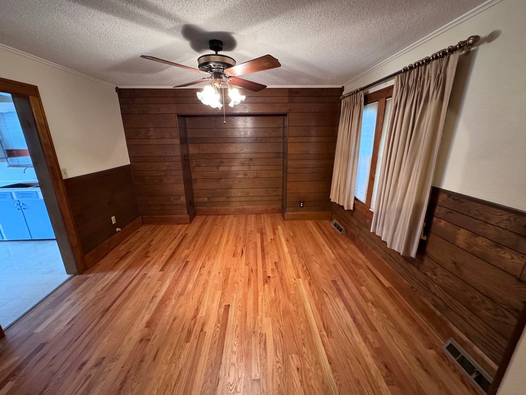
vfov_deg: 85.7
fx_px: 213
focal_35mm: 14
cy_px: 198
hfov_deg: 102.1
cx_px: 263
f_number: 2.2
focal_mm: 2.22
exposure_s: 1/40
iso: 1250
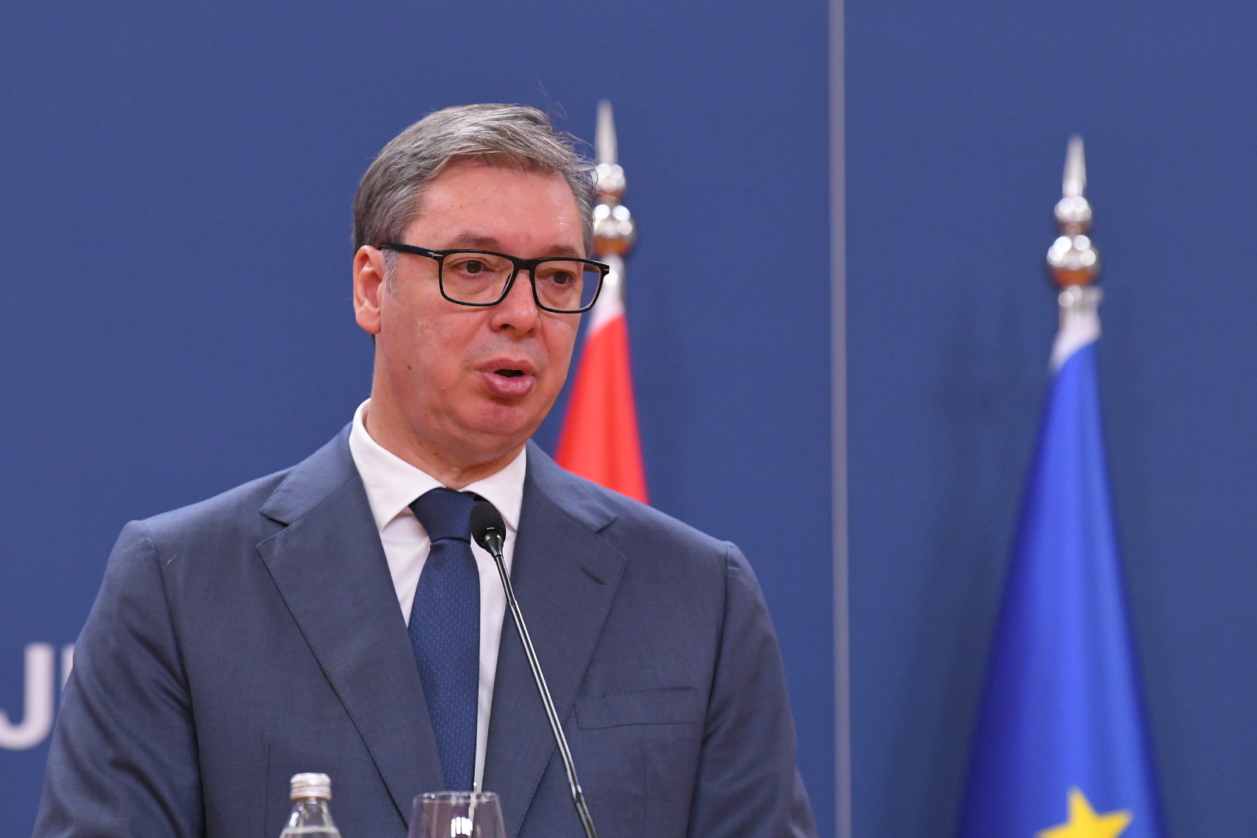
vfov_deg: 5.1
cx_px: 628
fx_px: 9427
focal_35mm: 270
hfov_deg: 7.6
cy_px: 419
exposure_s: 1/400
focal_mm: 180
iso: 3200
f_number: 4
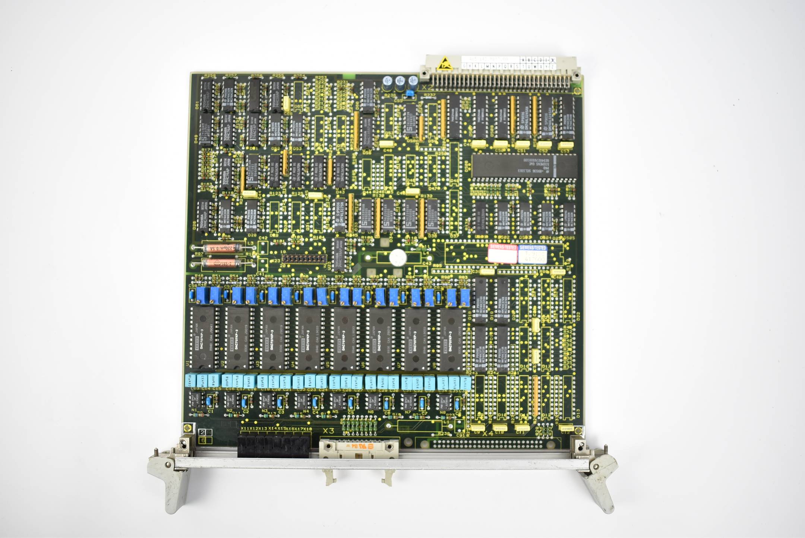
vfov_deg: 38.4
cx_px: 402
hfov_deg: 55.1
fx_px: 772
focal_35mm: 34
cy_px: 269
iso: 180
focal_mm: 23
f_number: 3.8
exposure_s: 1/40
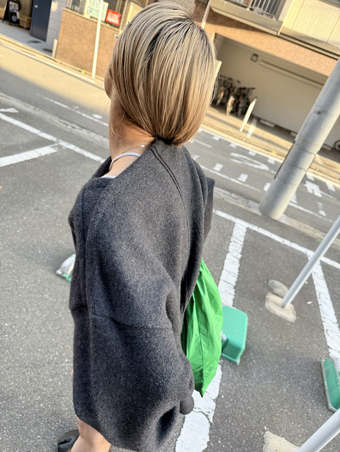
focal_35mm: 24
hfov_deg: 56.9
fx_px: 314
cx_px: 170
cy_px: 226
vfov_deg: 71.6
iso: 80
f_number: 1.78
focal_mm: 6.76
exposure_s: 1/185
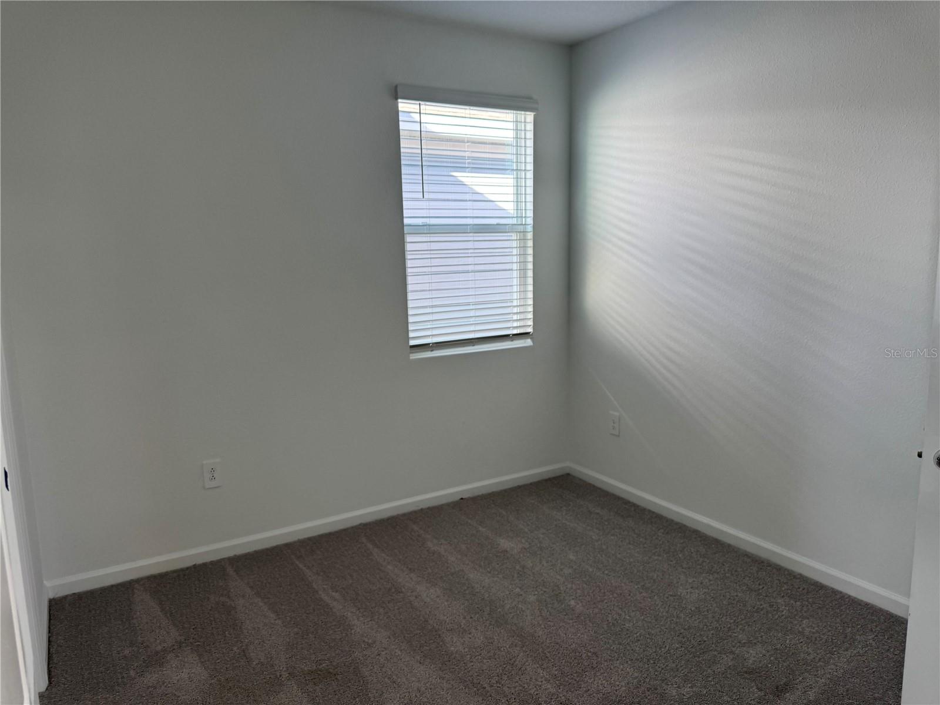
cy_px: 352
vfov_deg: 56.8
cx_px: 470
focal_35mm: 24
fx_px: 652
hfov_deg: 71.6
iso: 100
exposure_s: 1/120
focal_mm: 6.76
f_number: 1.78
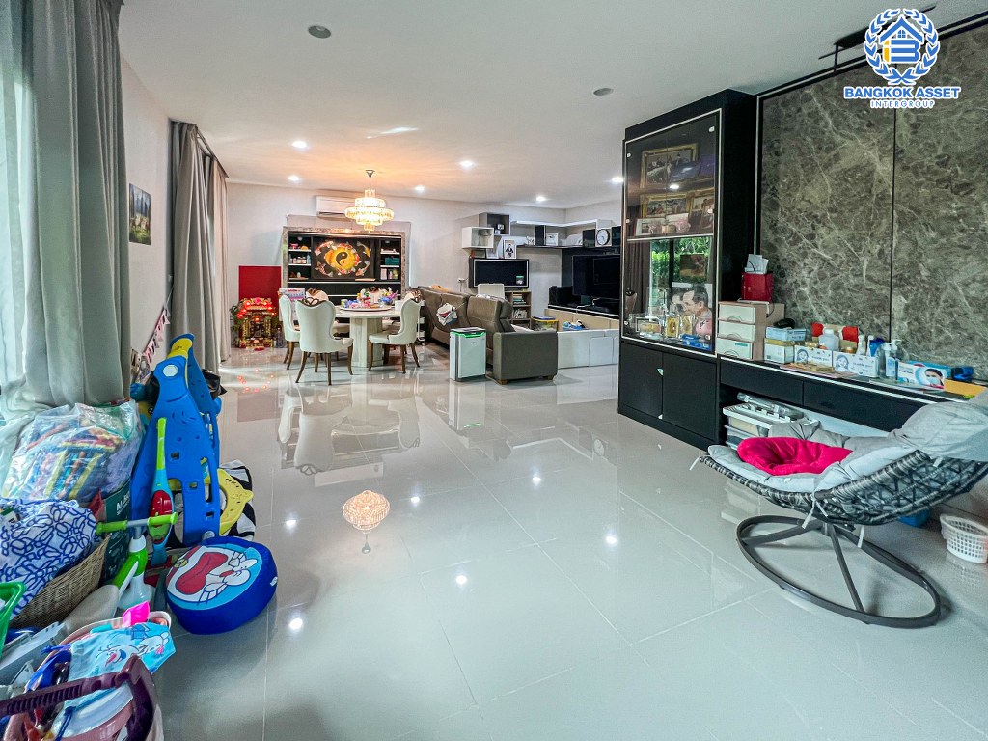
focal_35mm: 13
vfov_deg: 89.9
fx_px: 371
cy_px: 370
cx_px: 494
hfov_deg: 106.2
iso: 200
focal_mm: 1.57
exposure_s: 1/100
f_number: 1.8
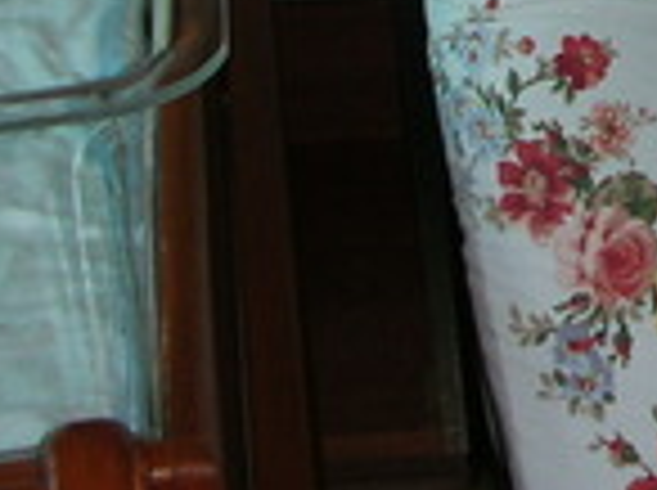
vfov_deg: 7.2
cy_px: -360
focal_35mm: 202
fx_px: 3828
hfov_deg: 9.2
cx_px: 1350
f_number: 3.5
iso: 59
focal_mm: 7.7
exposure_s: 1/60.1
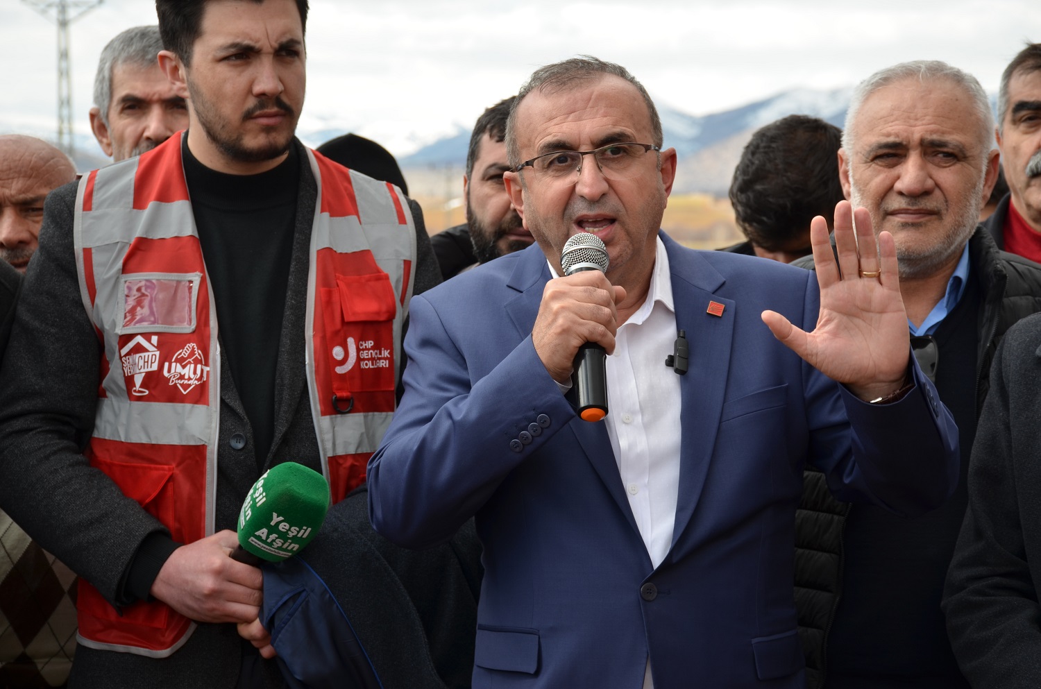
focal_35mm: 93
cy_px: 344
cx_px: 520
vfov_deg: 14.6
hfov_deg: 22.0
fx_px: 2683
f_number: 7.1
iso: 100
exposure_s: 1/200
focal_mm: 62
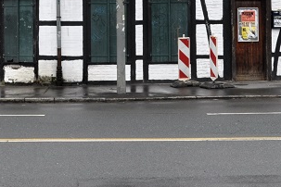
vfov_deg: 12.0
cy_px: -32
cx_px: 45
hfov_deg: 18.1
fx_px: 874
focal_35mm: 112
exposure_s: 1/50
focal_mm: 22
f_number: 11
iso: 200
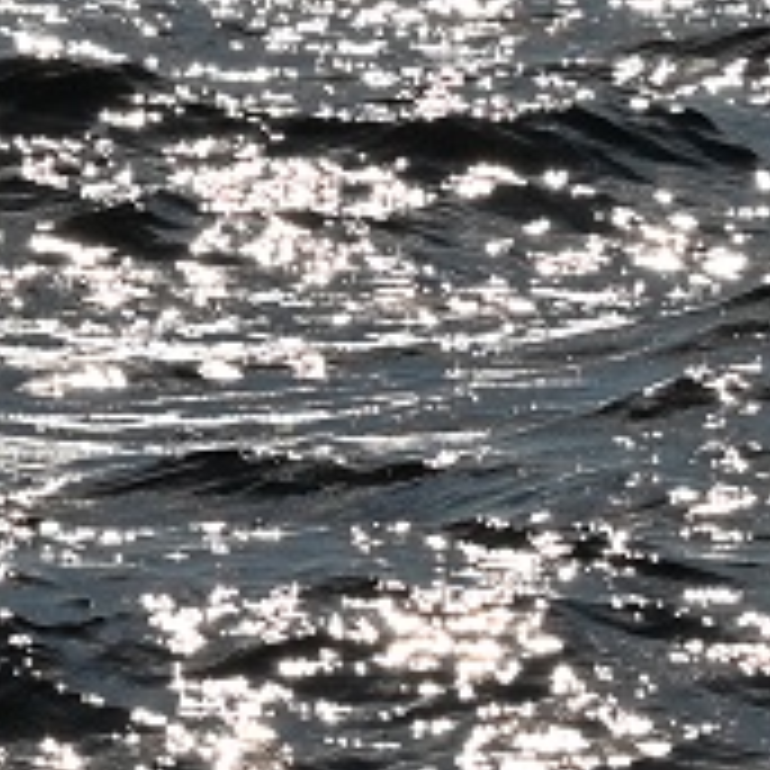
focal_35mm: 522
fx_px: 13137
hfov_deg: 3.4
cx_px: -216
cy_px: -1002
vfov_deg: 3.3
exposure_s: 1/1600
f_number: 10
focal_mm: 70
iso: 100
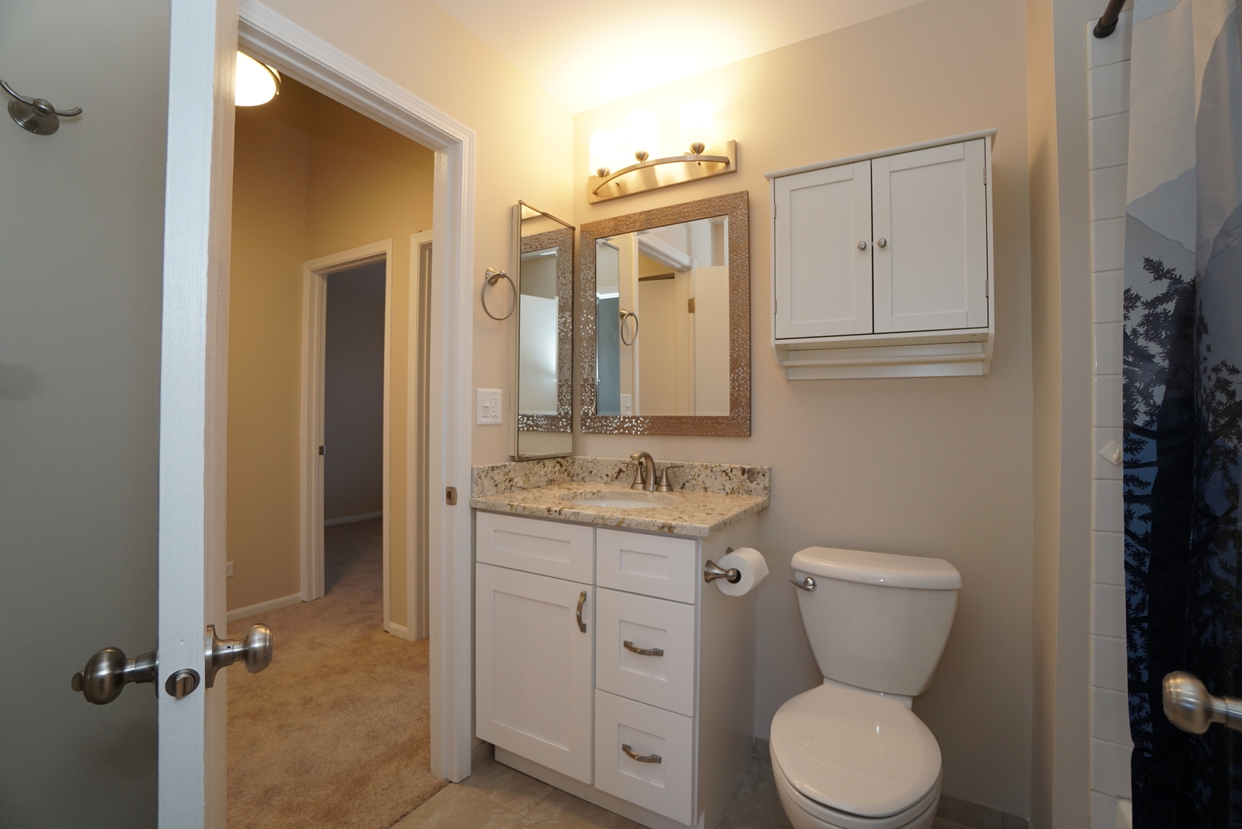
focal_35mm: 15
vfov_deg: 77.4
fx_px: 518
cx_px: 621
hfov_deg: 100.4
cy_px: 414
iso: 640
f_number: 4
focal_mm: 10
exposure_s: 1/160
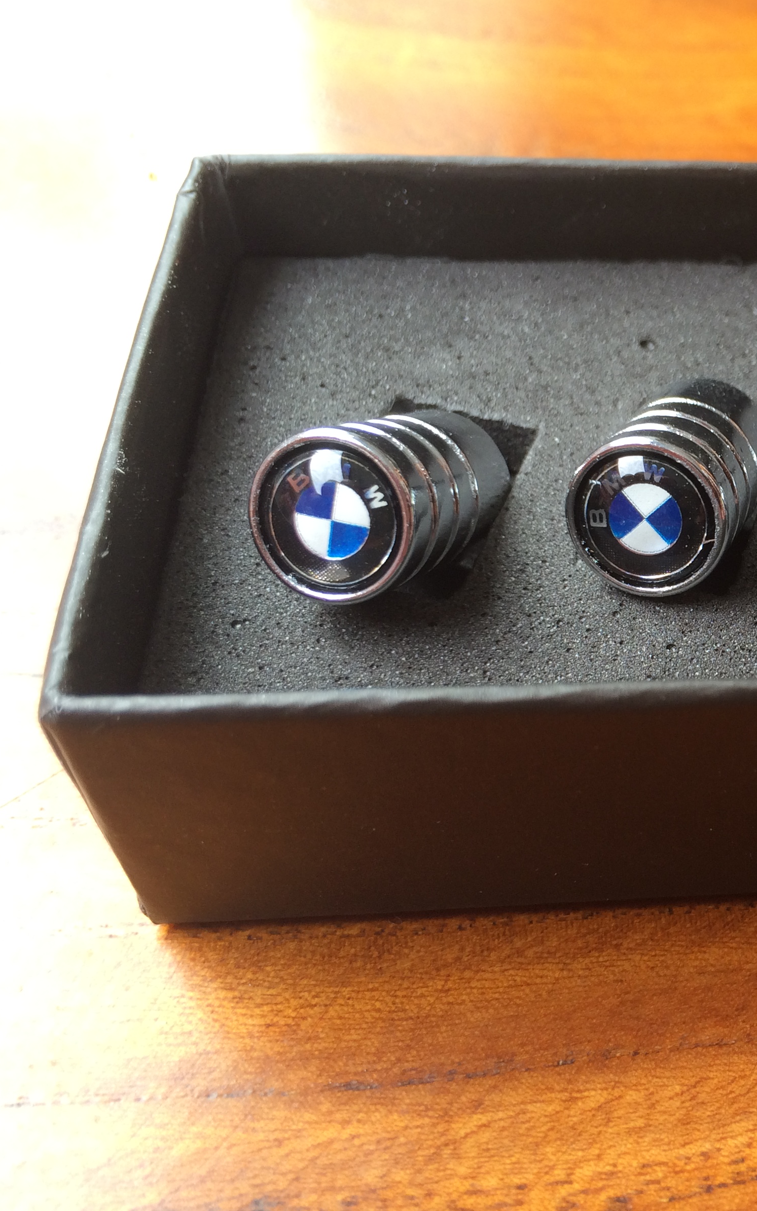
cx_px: 824
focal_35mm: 42
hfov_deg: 28.0
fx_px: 1386
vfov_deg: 47.2
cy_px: 599
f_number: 2.2
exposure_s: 1/113
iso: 32
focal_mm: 4.15
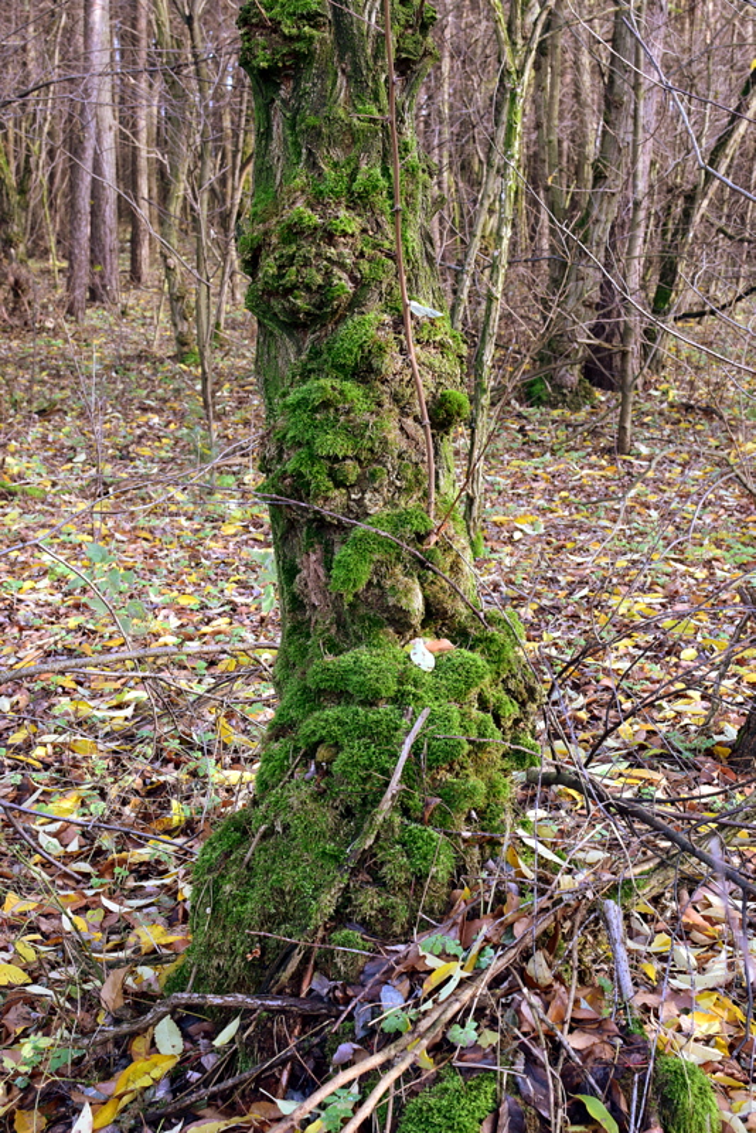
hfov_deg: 25.8
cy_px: 566
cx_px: 378
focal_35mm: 52
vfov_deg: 37.8
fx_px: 1652
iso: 800
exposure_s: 1/60
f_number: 8
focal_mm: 35
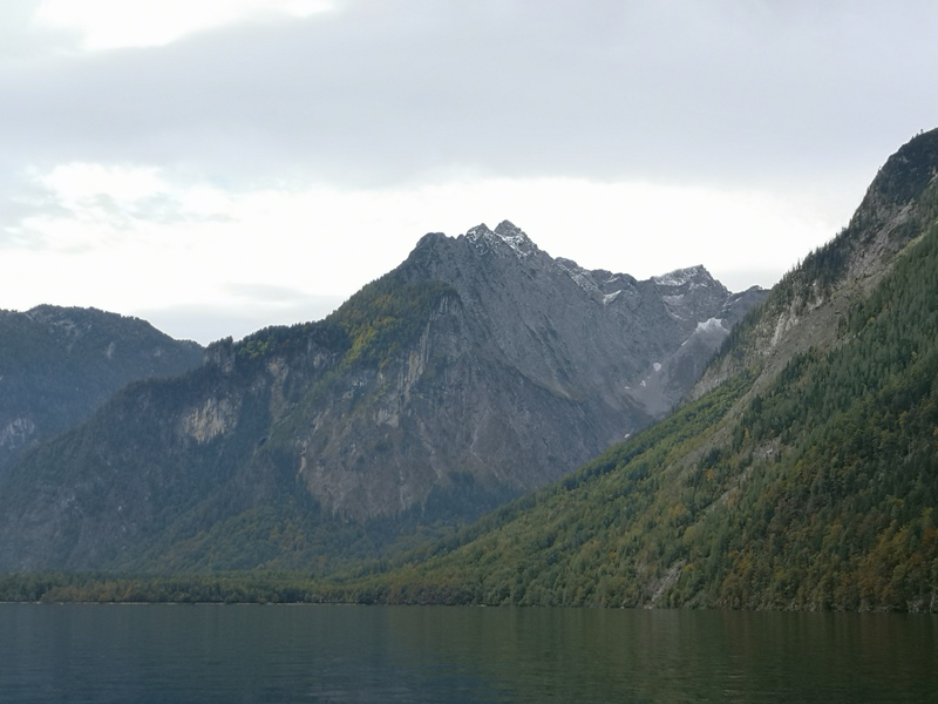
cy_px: 352
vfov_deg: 29.1
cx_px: 469
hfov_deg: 38.2
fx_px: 1355
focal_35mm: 50
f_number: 1.8
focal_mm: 3.95
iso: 50
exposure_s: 1/1359
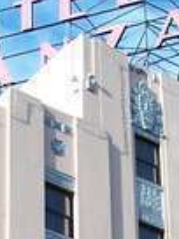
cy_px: 594
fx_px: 1496
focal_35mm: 217
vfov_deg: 8.3
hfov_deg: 6.8
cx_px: 100
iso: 64
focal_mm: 7.8
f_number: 2.8
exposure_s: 1/500
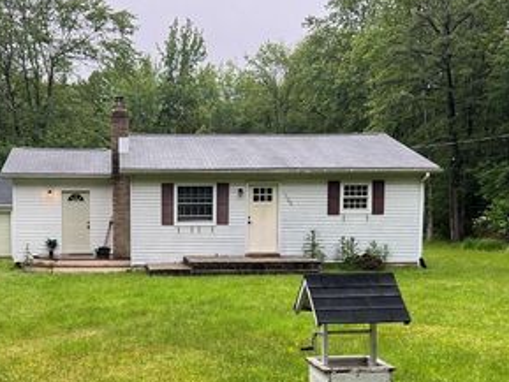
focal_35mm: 45
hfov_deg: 41.4
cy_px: 246
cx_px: 164
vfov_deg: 32.0
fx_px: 662
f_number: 1.5
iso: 50
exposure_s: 1/552
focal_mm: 5.7
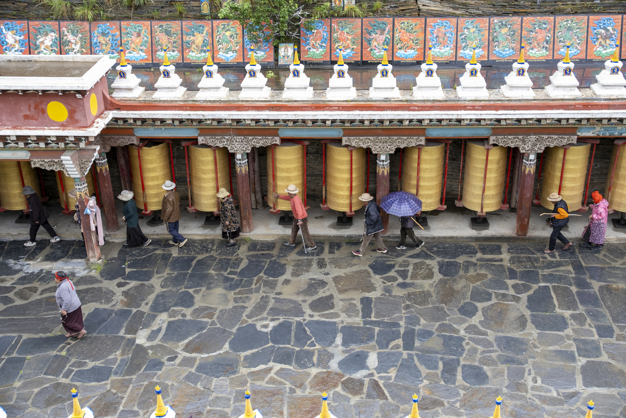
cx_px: 313
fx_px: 713
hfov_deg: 47.4
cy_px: 209
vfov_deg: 32.6
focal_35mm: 41
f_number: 4.5
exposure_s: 1/250
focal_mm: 27.5
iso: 400
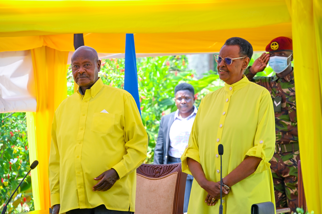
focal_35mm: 220
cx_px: 161
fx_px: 1968
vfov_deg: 6.2
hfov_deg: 9.4
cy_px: 107
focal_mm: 220
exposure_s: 1/250
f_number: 8
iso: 900
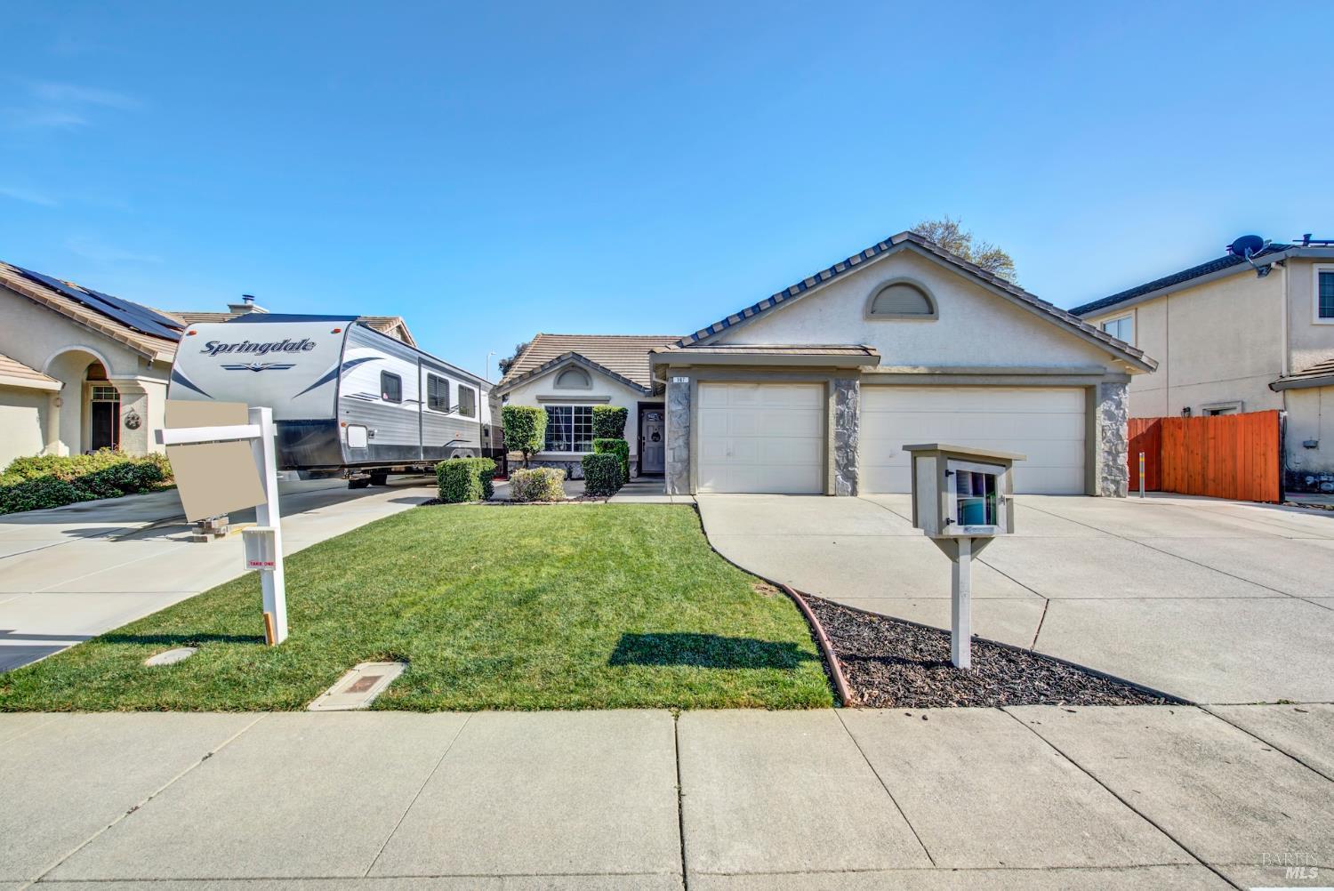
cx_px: 667
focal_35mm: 14
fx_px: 519
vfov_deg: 81.3
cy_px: 446
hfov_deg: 104.2
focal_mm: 14
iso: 100
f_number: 14
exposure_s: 1/80
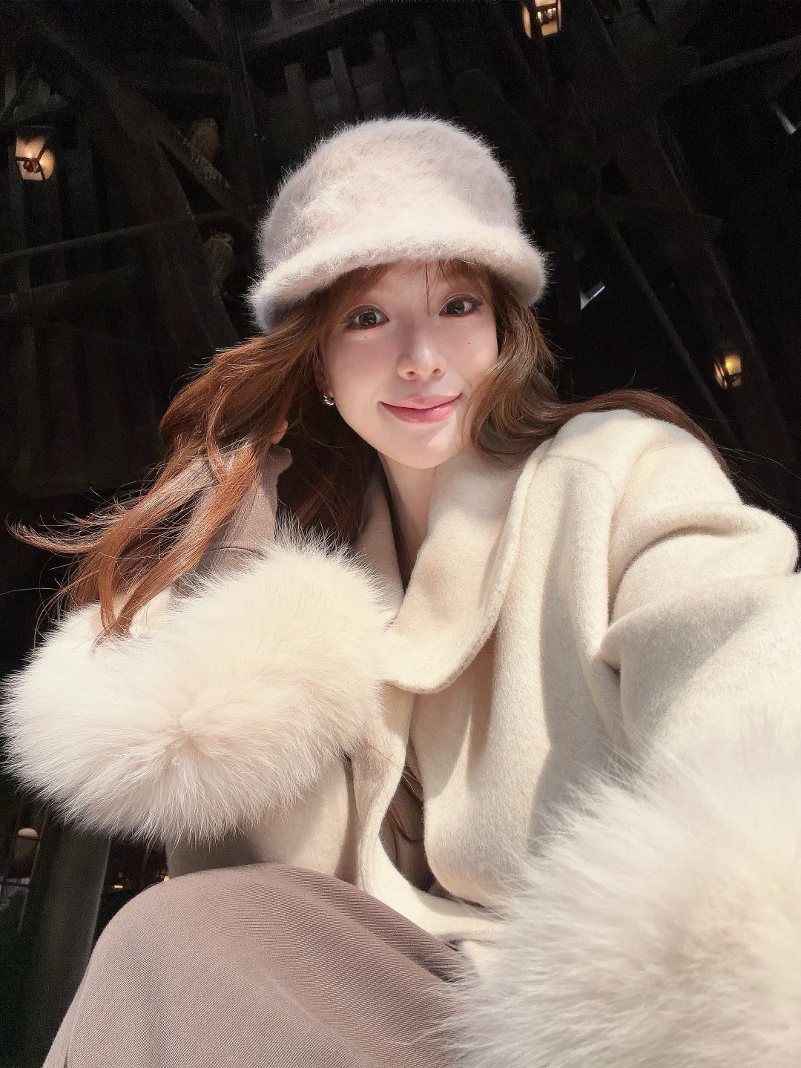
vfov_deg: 73.9
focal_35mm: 23
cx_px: 400
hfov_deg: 58.9
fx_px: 710
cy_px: 534
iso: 25
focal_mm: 2.71
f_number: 1.9
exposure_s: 1/582
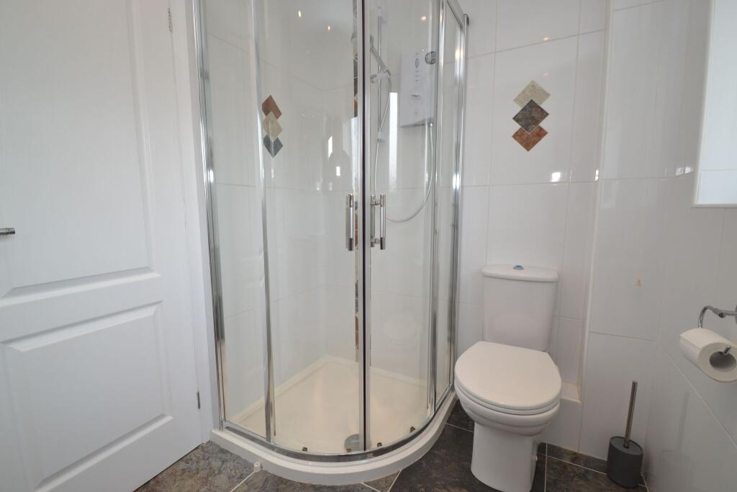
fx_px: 307
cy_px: 246
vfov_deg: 77.3
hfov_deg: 100.4
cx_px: 368
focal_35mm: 15
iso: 400
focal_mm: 10
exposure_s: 1/100
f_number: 5
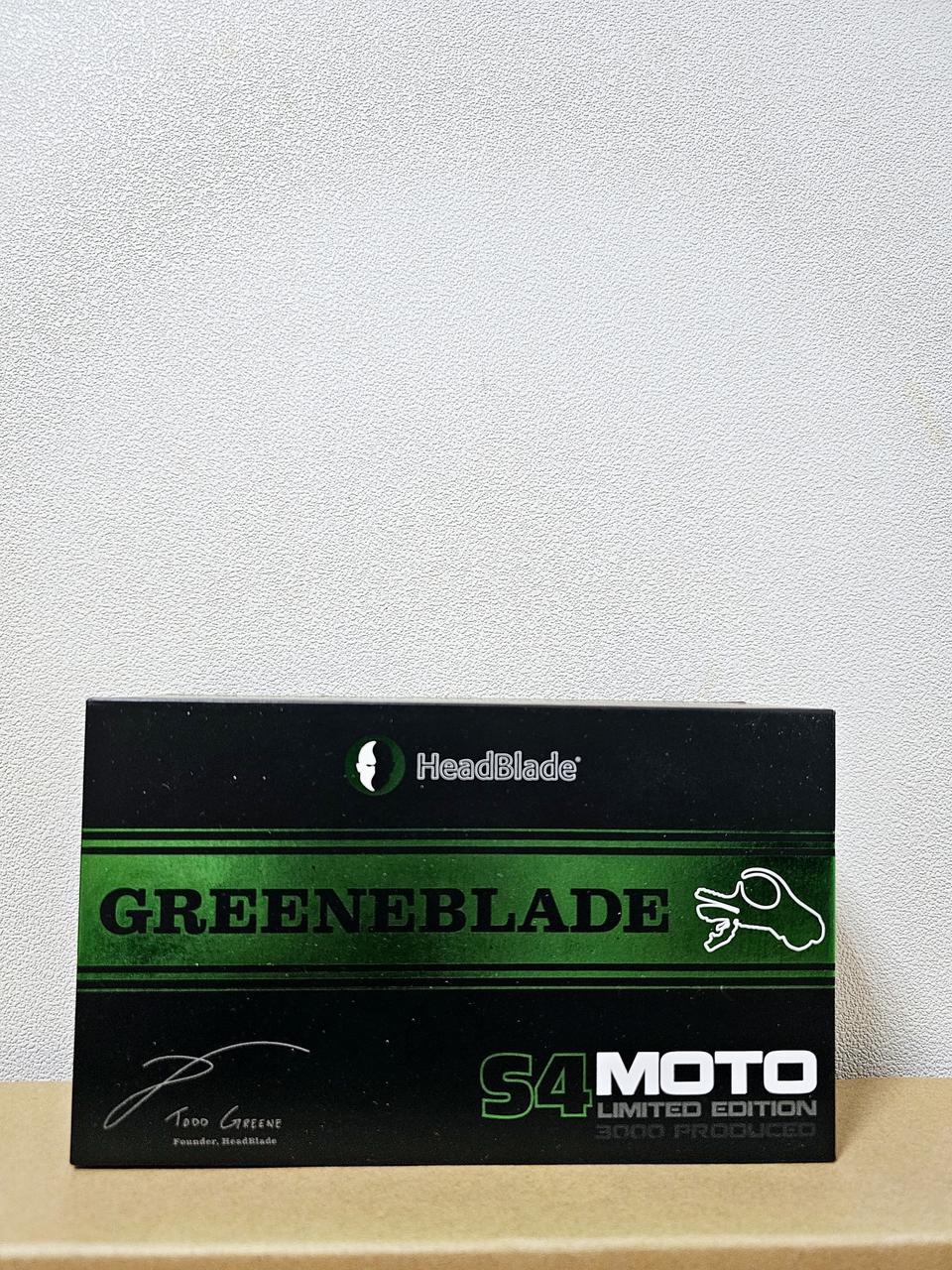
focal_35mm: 23
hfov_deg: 58.9
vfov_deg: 73.9
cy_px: 635
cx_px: 476
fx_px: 843
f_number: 1.7
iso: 320
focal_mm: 6.3
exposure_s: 1/120
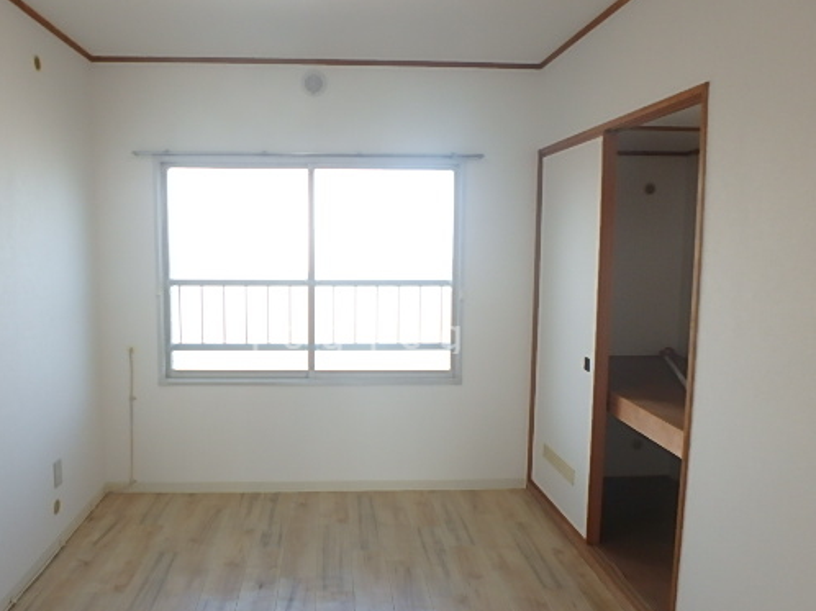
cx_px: 357
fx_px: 636
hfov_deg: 65.1
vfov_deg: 51.2
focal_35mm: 27
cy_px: 334
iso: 125
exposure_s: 1/100
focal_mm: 3.7
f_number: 3.5
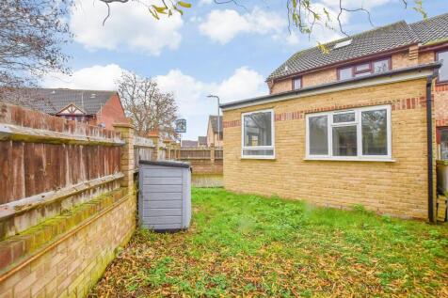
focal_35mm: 15
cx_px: 224
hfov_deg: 100.4
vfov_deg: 77.3
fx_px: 187
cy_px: 149
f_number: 8
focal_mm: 10
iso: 320
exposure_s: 1/100
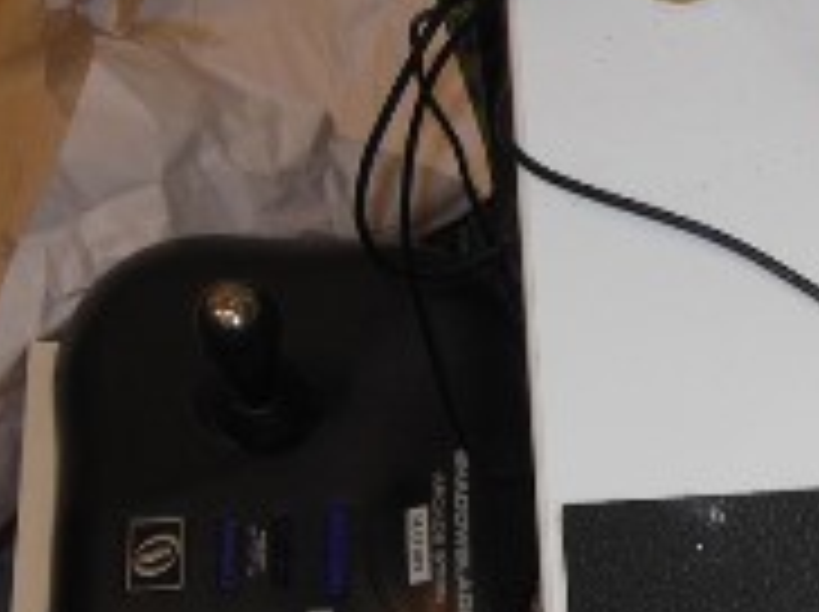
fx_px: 2505
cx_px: 864
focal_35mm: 106
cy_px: 608
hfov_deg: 18.0
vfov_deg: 13.7
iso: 125
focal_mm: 7.7
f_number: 3.8
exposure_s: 1/30
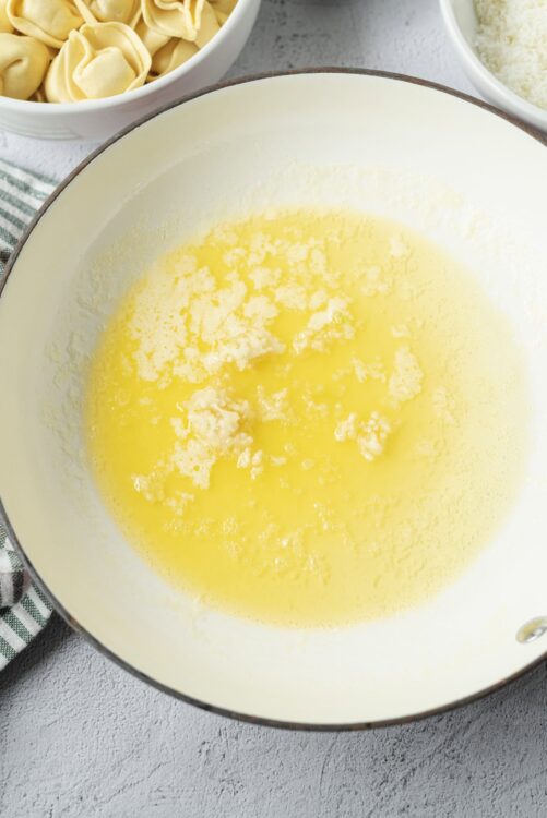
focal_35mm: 50
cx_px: 274
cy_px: 409
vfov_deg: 39.6
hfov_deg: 27.0
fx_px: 1138
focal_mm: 50
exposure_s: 1/13
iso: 500
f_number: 5.6
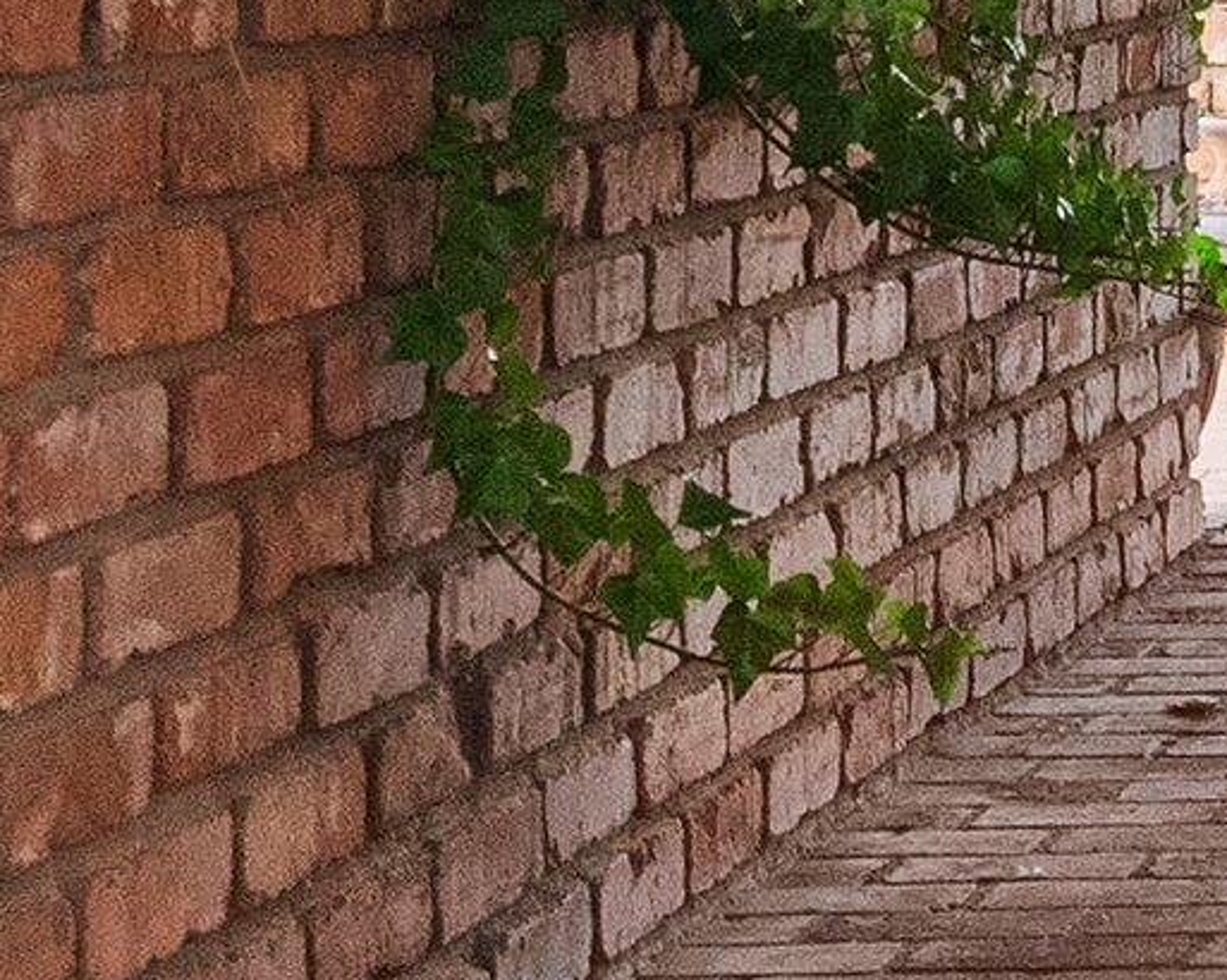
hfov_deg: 13.0
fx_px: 4901
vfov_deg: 11.3
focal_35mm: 135
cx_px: 2179
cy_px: -102
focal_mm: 24
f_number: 6.3
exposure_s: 1/80
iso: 4000
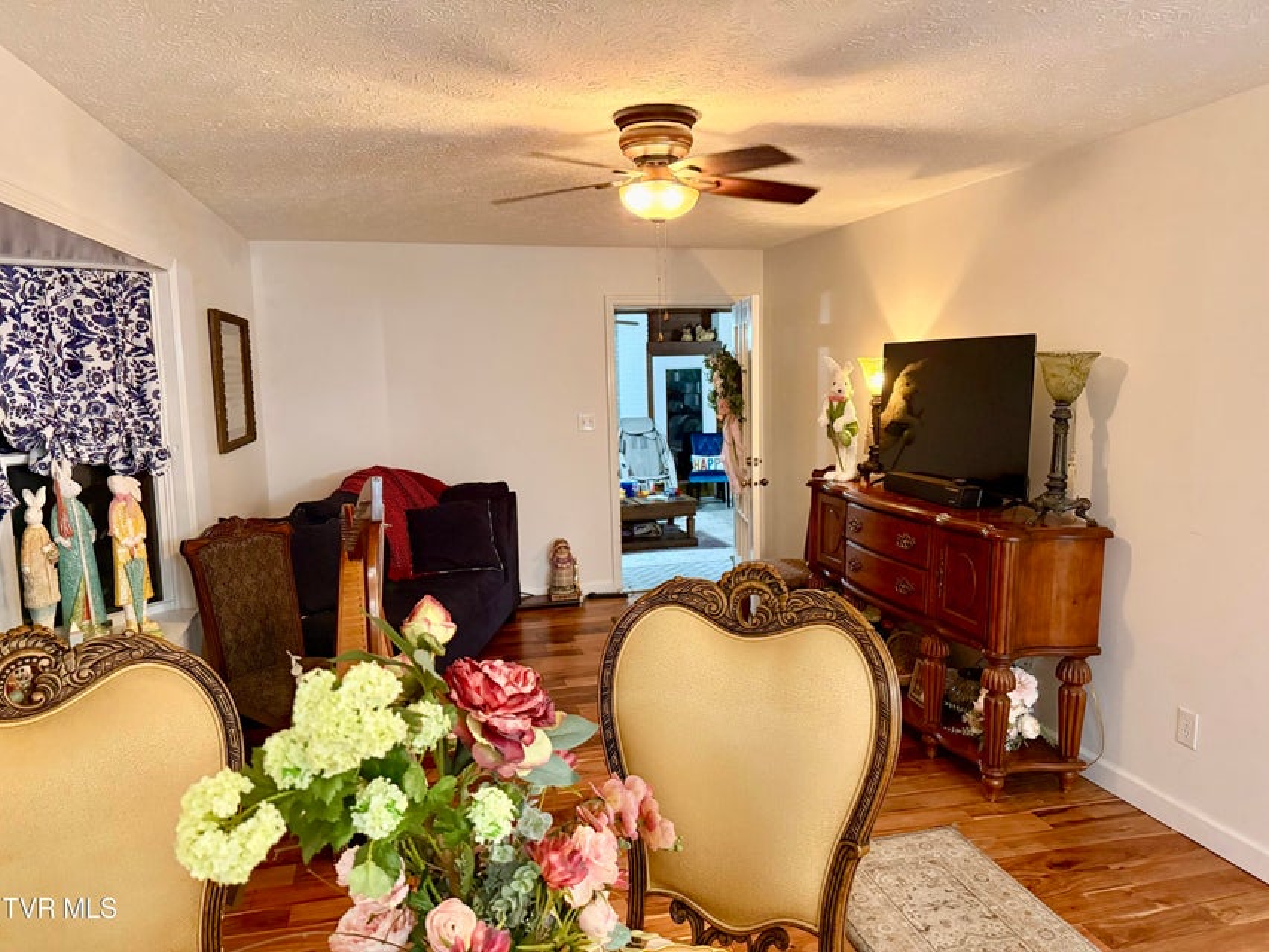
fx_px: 880
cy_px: 476
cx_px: 634
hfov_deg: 71.6
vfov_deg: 56.8
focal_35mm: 24
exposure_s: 1/40
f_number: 1.78
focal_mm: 6.76
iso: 800
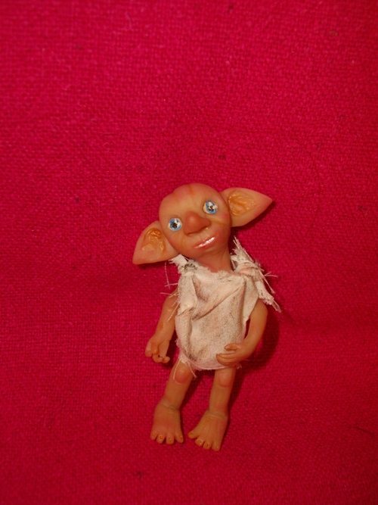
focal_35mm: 40
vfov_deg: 46.8
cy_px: 252
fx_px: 583
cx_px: 189
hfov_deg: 35.9
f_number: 3.2
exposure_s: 1/50
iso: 200
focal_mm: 7.1
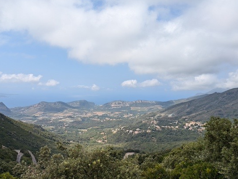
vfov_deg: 46.8
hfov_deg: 59.7
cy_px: 91
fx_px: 206
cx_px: 103
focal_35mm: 30
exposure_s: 1/2451
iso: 57
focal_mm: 5.43
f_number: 1.89
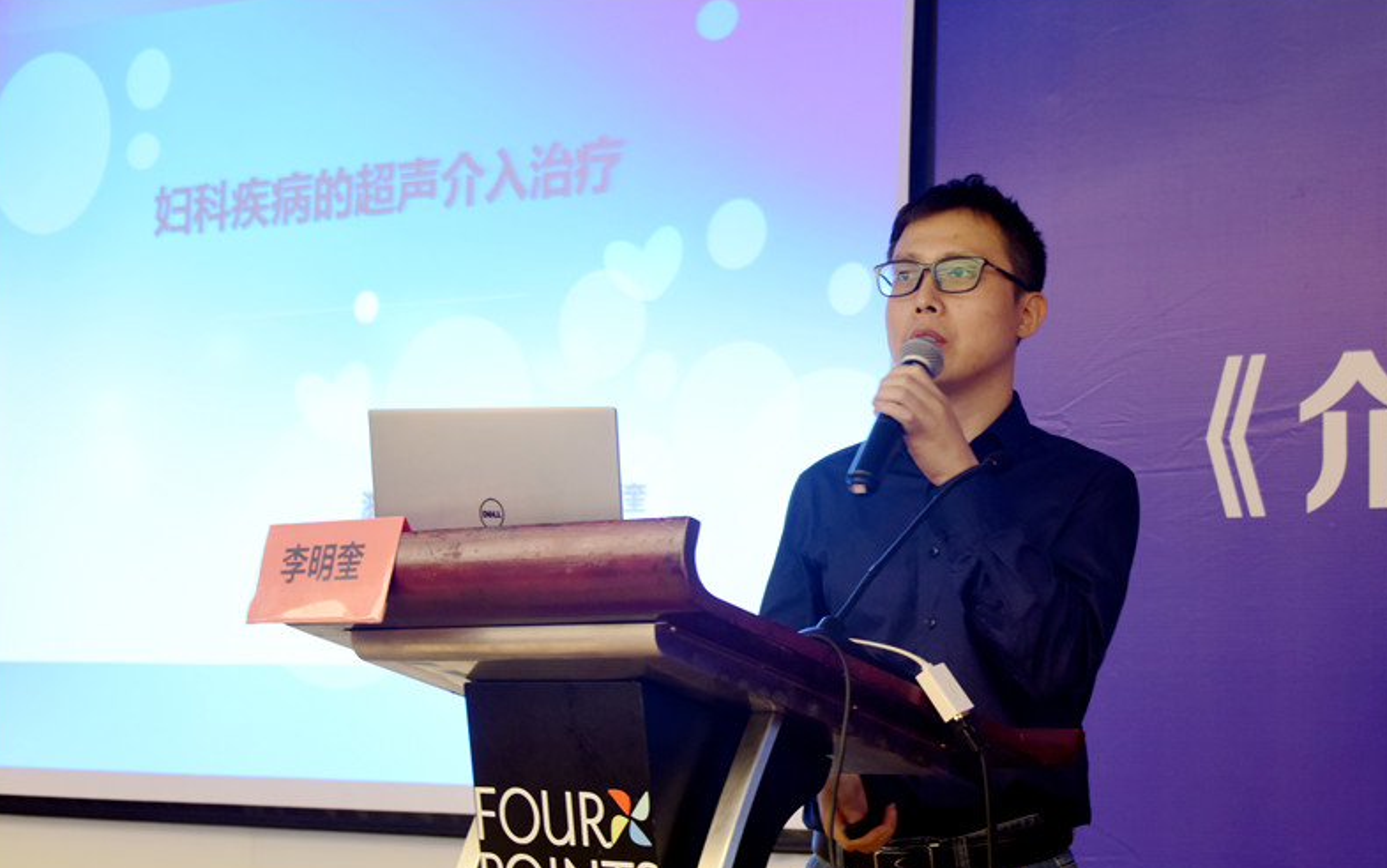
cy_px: 459
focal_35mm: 54
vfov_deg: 24.0
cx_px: 691
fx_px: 2042
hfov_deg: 37.5
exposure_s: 1/20
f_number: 4.5
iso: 800
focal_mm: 52
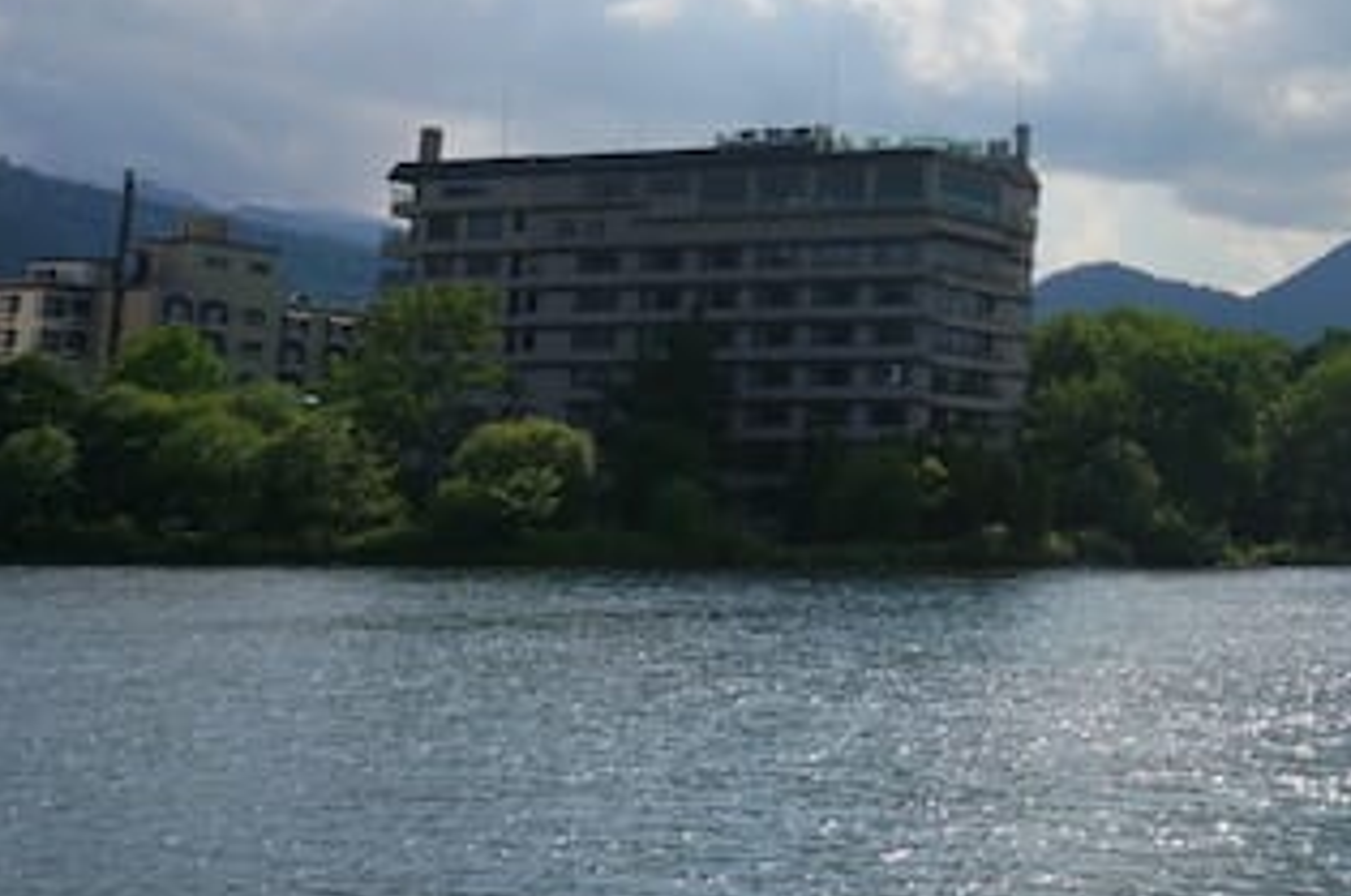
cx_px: 1634
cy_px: 232
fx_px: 2286
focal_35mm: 61
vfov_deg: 22.0
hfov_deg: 28.5
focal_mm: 16
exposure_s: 1/400
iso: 100
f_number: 13
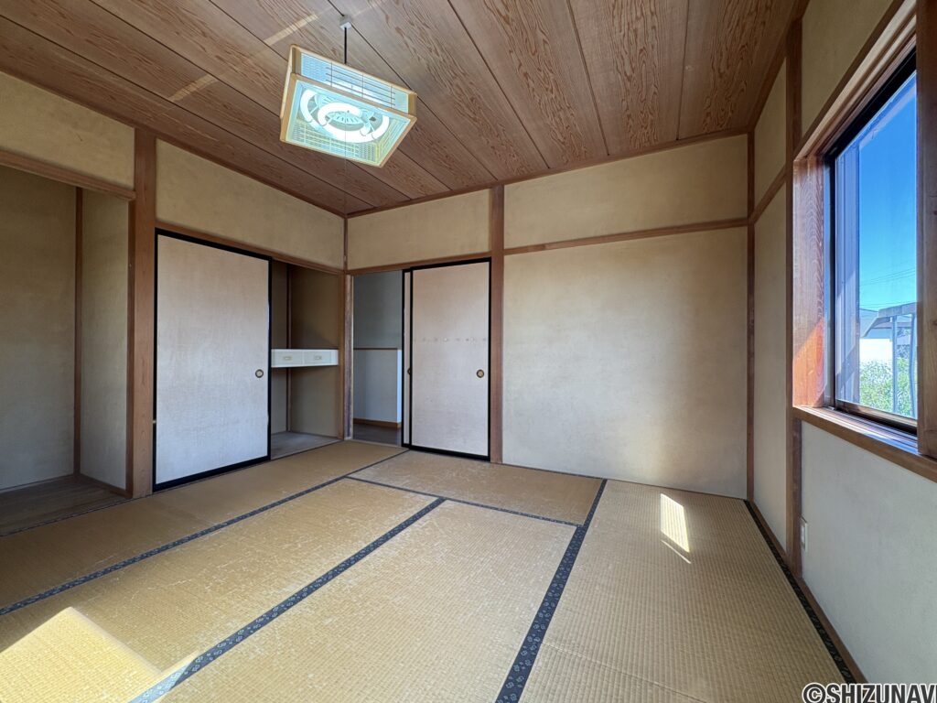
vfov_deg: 85.7
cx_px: 468
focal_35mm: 14
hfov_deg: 102.1
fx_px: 379
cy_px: 352
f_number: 2.2
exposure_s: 1/120
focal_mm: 2.22
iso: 200
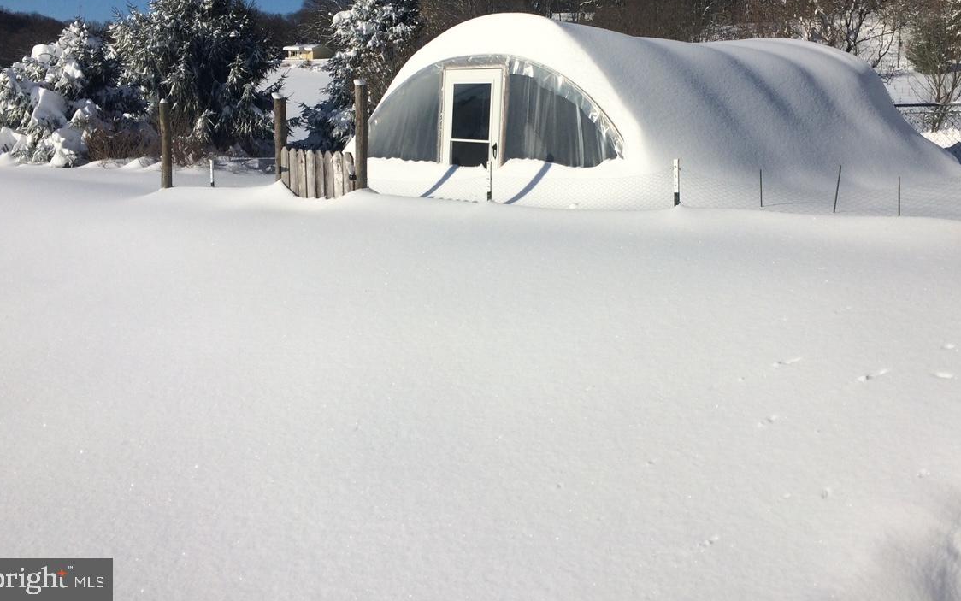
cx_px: 527
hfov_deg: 55.2
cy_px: 191
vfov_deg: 35.9
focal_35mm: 35
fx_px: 917
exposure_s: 1/5882
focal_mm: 4.15
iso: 32
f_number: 2.2
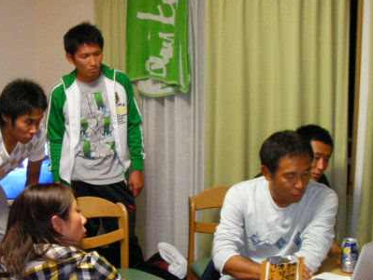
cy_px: 189
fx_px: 657
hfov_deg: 31.4
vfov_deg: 23.9
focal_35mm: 61
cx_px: 114
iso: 400
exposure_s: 1/30
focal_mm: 6.3
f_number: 3.5
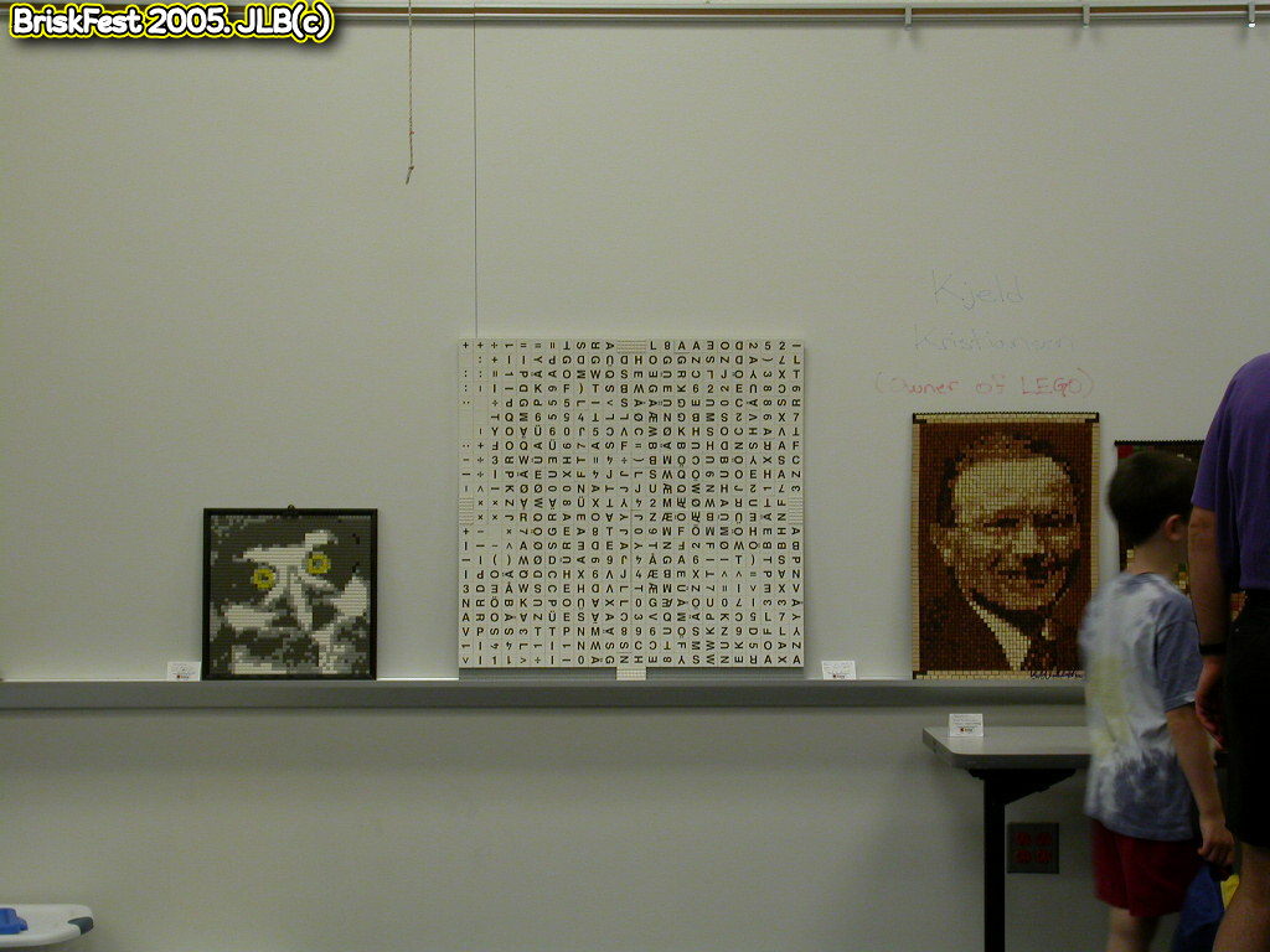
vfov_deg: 15.7
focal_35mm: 94
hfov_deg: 20.9
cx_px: 635
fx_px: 3449
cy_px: 476
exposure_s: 1/13.2
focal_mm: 19.5
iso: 100
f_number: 3.8
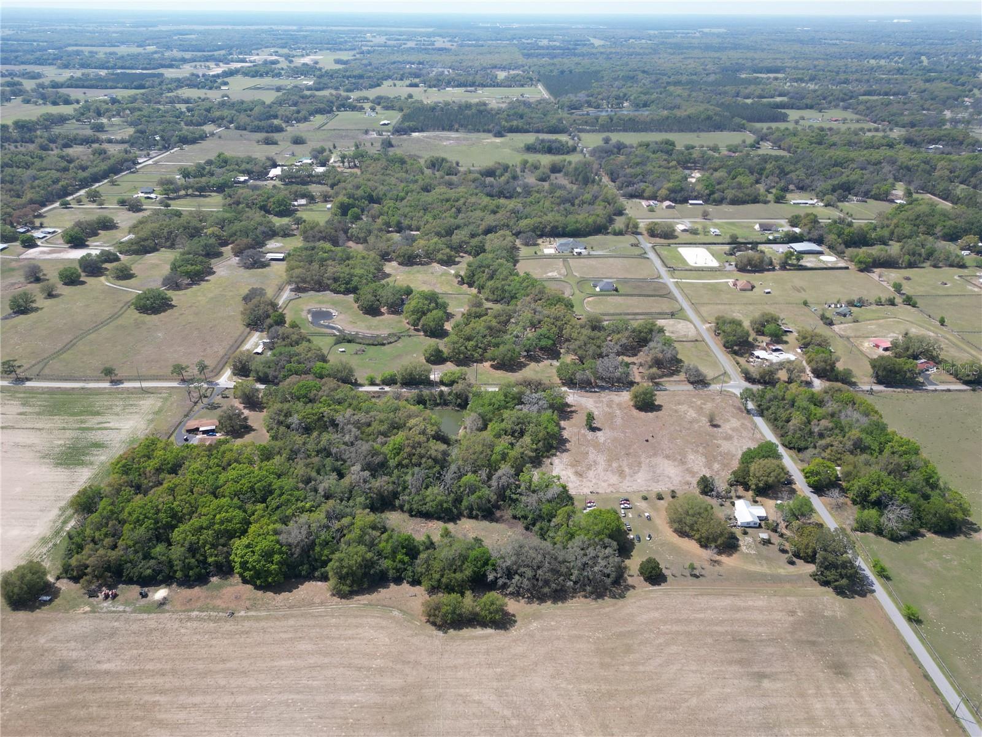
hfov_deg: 71.6
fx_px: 681
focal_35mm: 24
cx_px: 491
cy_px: 368
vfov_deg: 56.8
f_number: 1.7
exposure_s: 1/2000
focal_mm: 6.72
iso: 110
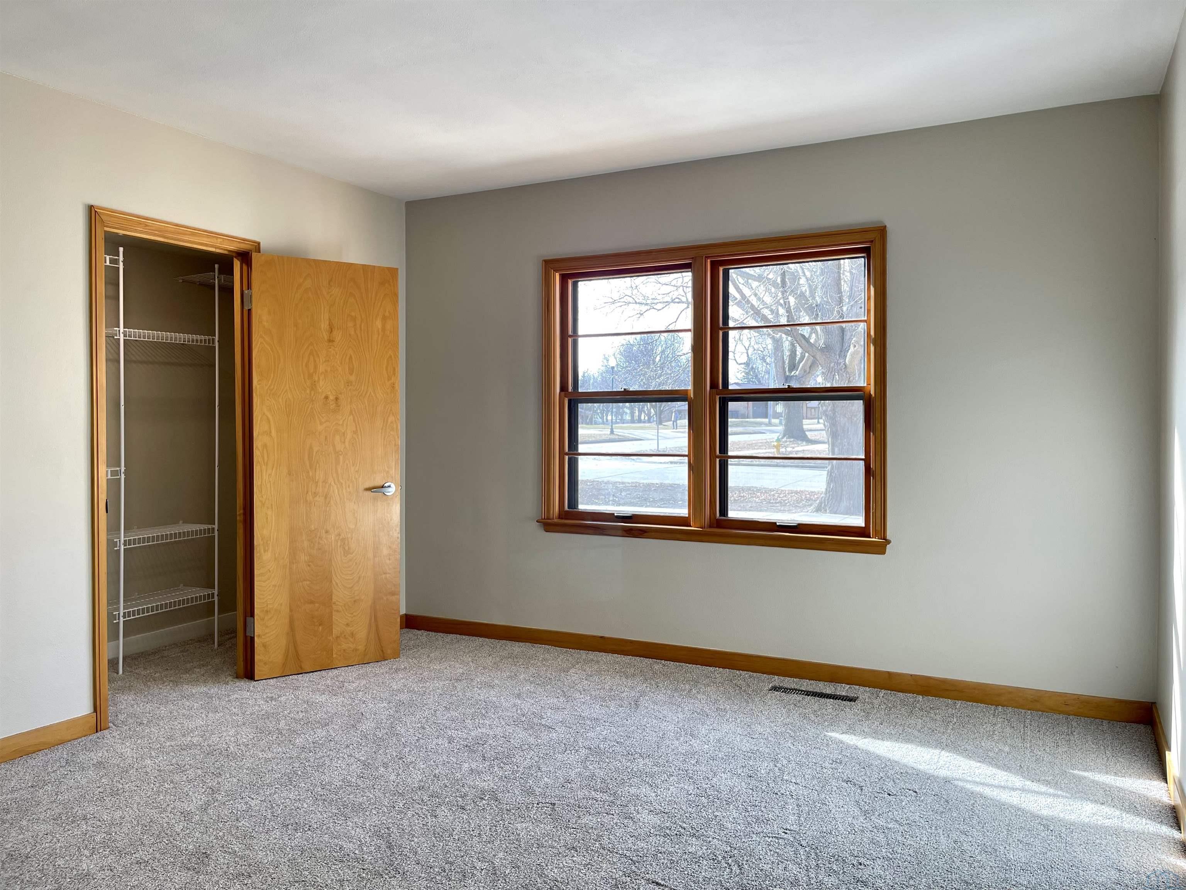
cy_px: 445
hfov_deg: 69.4
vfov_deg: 54.9
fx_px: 857
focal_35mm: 25
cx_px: 593
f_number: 1.6
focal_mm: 5.1
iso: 32
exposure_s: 1/120
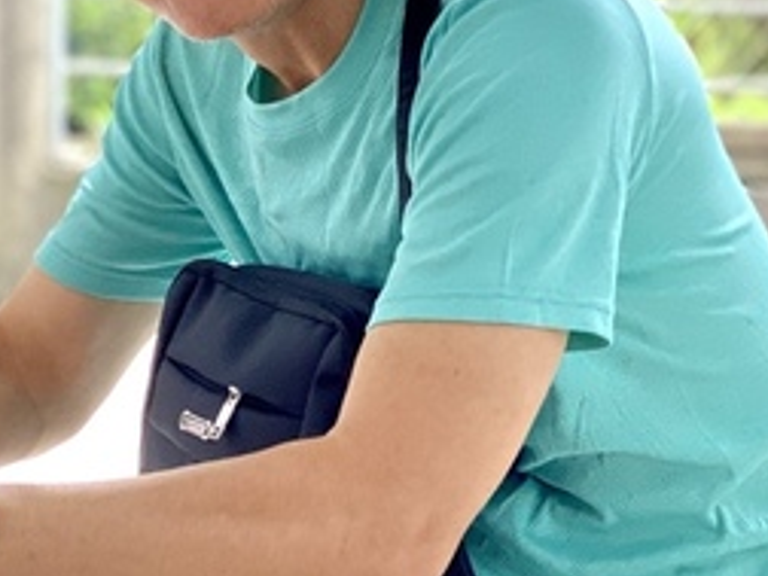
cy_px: 322
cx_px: 189
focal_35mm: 156
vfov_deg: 9.5
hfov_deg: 12.6
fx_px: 3461
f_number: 2
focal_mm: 6
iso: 100
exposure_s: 1/120
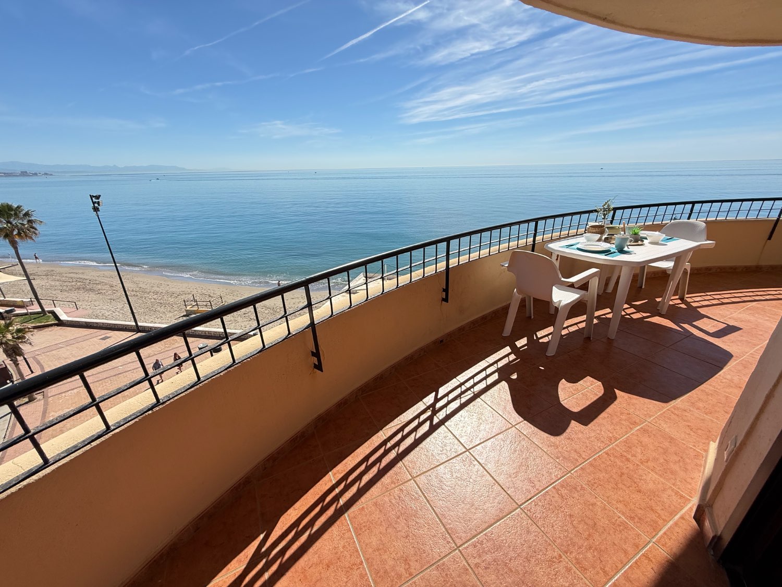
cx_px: 391
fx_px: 316
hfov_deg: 102.1
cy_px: 294
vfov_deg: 85.7
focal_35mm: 14
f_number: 2.2
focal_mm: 2.22
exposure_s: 1/1698
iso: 50
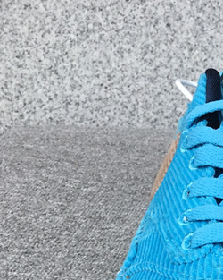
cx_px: 368
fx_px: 718
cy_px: 282
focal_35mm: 87
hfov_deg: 15.7
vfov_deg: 21.2
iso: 25
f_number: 2.4
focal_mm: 3.3
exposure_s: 1/306
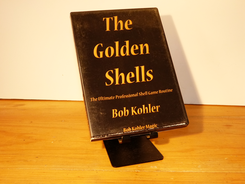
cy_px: 92
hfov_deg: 42.1
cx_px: 122
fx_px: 318
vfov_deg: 32.2
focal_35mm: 45
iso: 320
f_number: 3.2
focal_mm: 8.1
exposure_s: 1/60
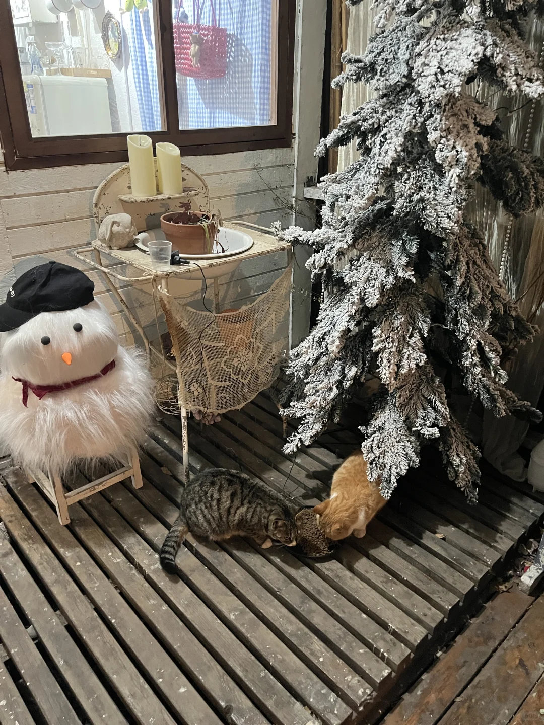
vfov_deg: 67.3
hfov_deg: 53.1
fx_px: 545
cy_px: 362
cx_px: 272
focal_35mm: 26
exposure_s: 1/25
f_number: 1.6
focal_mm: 5.1
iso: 640
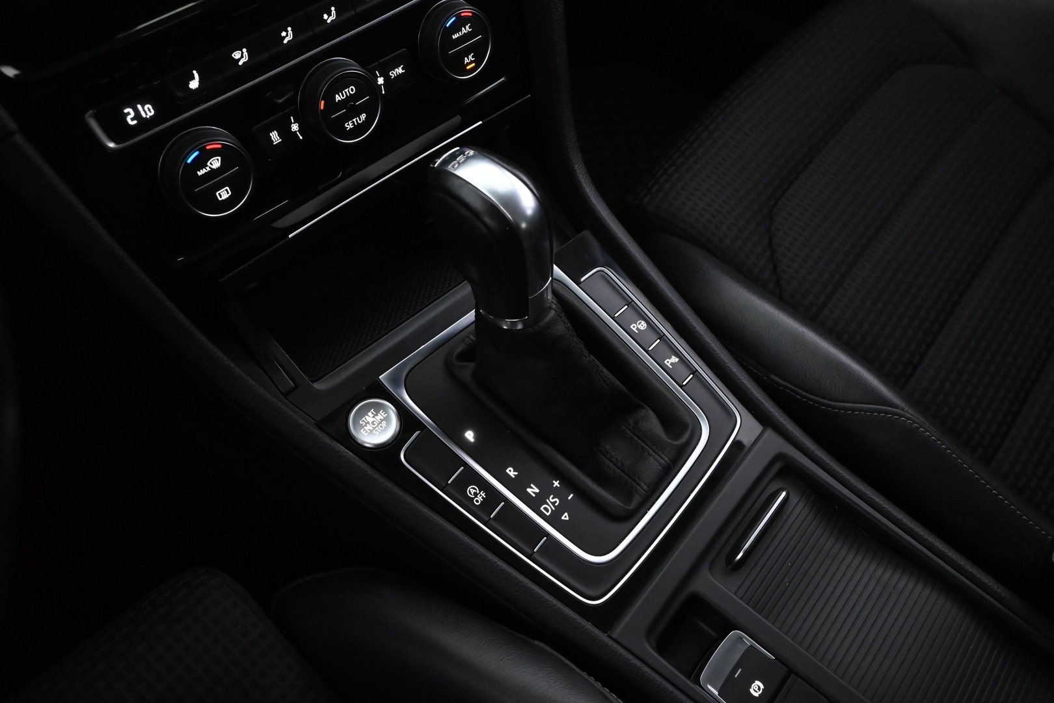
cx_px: 527
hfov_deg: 61.9
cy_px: 352
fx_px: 878
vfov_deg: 43.6
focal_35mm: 30
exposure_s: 1/30
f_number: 5.6
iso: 6400
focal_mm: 20
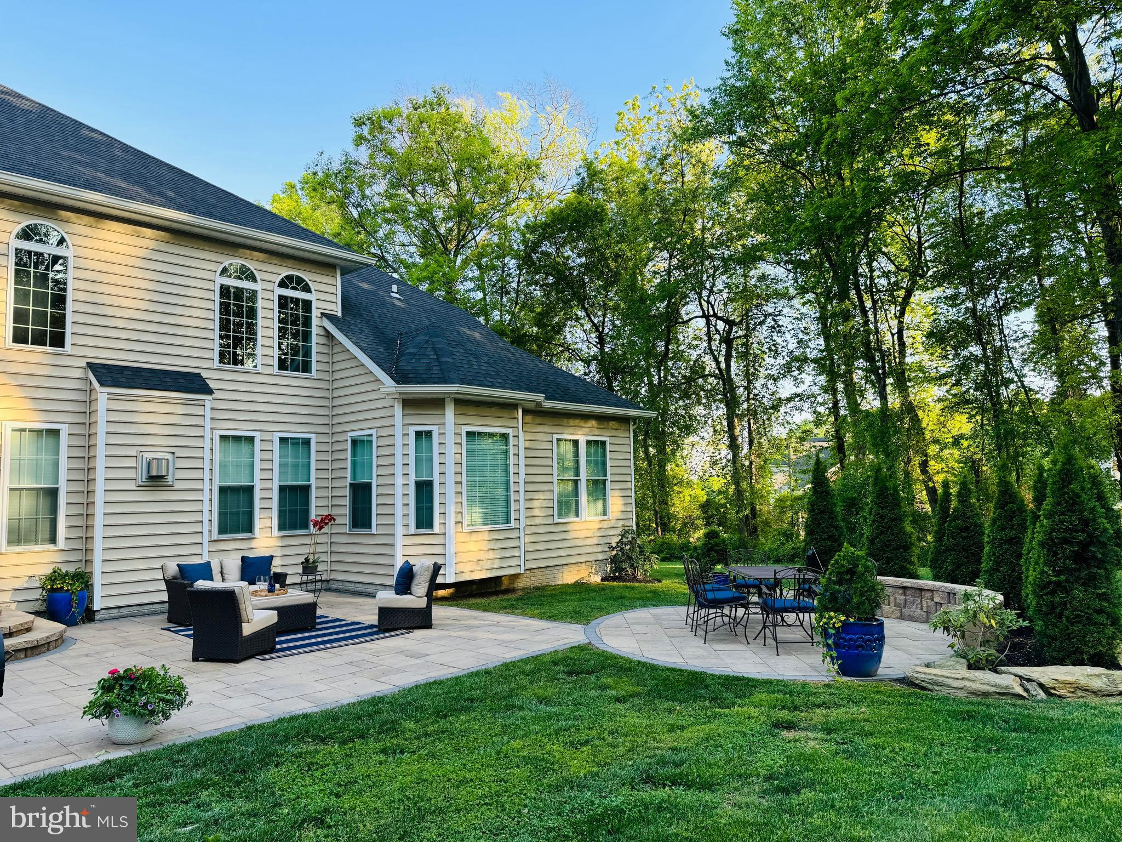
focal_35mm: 24
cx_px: 561
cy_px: 421
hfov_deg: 71.6
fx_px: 778
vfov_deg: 56.8
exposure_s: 1/399
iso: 80
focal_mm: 6.76
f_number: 1.78
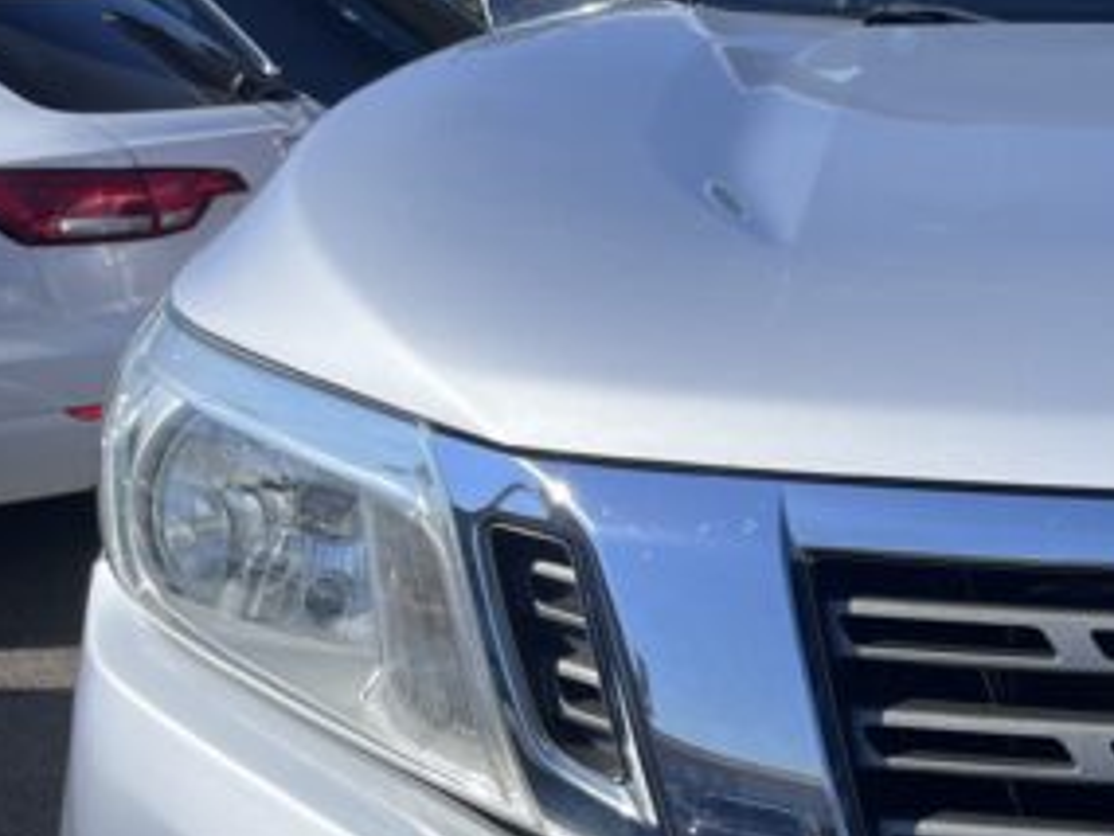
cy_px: 719
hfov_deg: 23.8
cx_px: 1415
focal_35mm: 73
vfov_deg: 19.9
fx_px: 2350
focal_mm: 5.1
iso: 50
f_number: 1.6
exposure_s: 1/3521
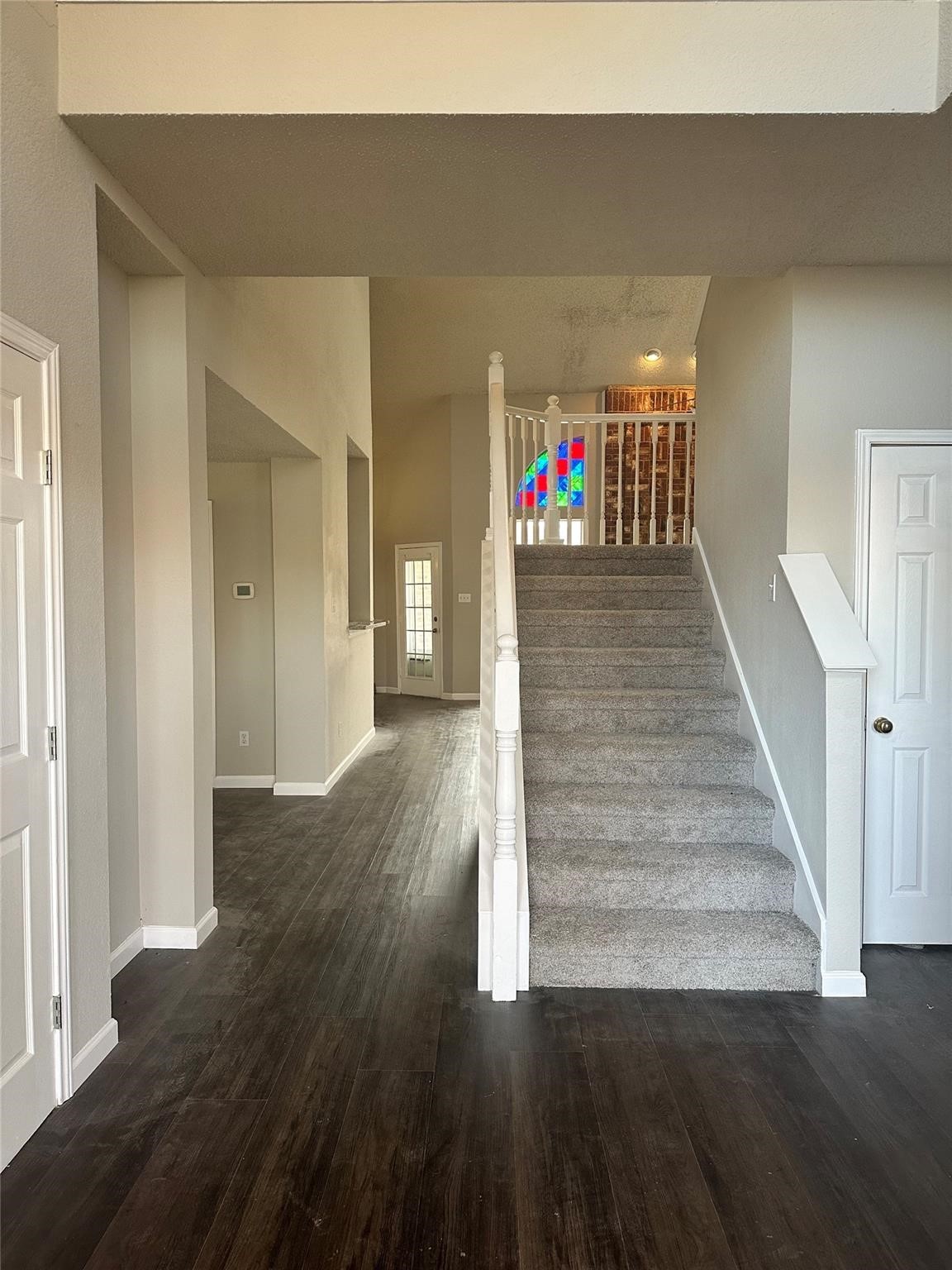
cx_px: 476
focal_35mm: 24
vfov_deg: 71.6
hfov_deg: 56.8
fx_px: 880
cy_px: 635
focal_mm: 6.86
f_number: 1.78
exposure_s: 1/120
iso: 200
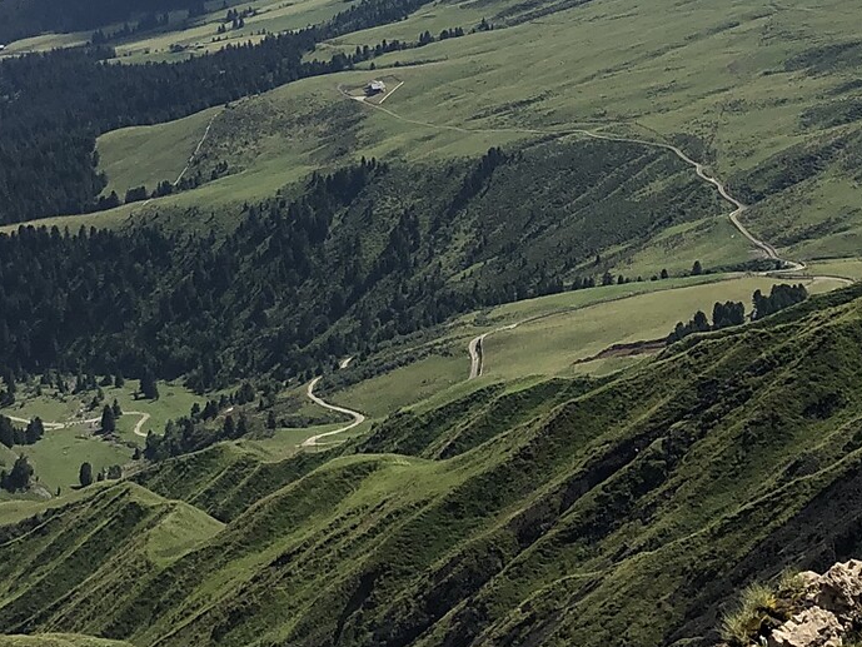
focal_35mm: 78
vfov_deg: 17.6
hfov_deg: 24.8
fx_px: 1943
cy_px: -222
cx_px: 616
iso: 25
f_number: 1.8
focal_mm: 4
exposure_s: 1/4000
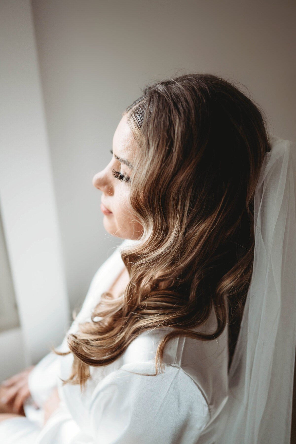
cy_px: 222
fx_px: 432
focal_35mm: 35
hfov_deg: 37.9
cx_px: 148
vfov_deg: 54.4
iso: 500
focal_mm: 35
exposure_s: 1/400
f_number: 1.8
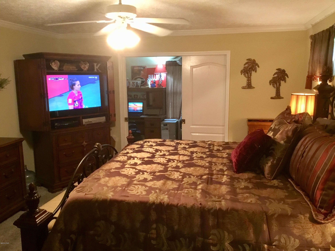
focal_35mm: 31
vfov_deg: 45.4
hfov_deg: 58.4
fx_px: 300
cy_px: 126
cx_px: 168
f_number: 2.4
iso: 250
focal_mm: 3.3
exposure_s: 1/30
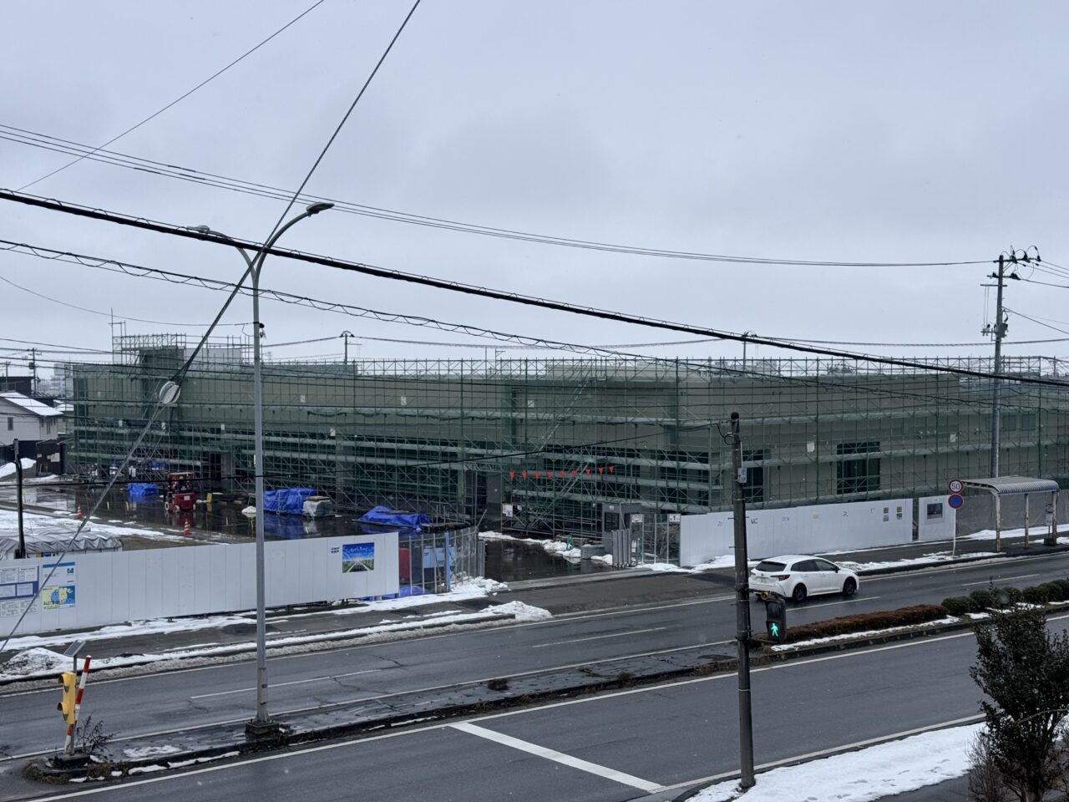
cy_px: 401
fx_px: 1482
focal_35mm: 48
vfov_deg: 30.3
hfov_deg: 39.7
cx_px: 534
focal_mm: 6.76
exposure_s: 1/3096
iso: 64
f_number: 1.78
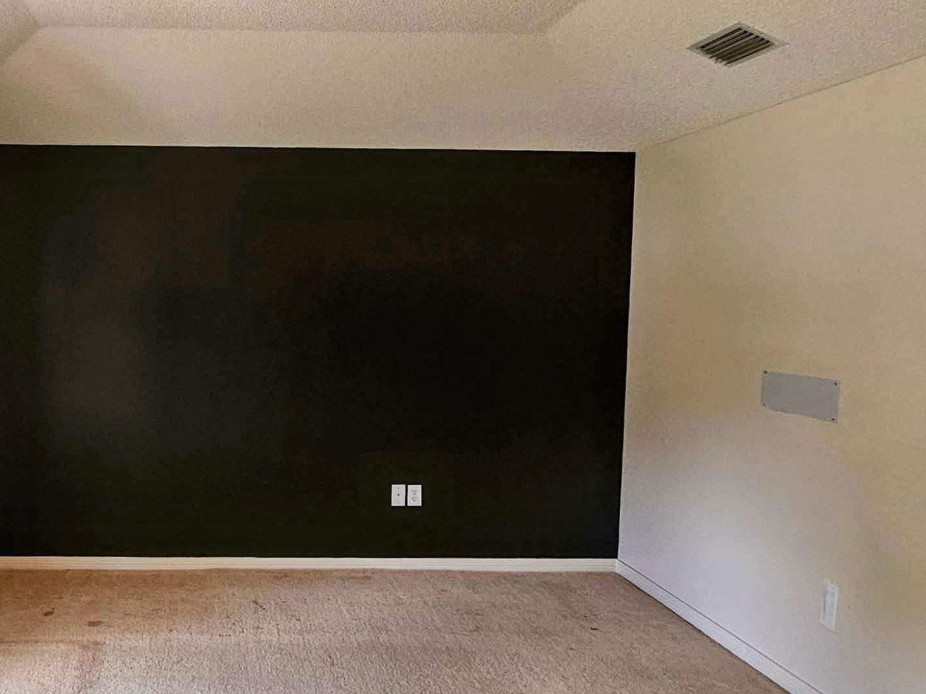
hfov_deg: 59.7
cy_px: 350
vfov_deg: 49.7
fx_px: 749
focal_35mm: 28
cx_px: 220
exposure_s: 1/77.4
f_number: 2.2
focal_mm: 2.2
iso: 64
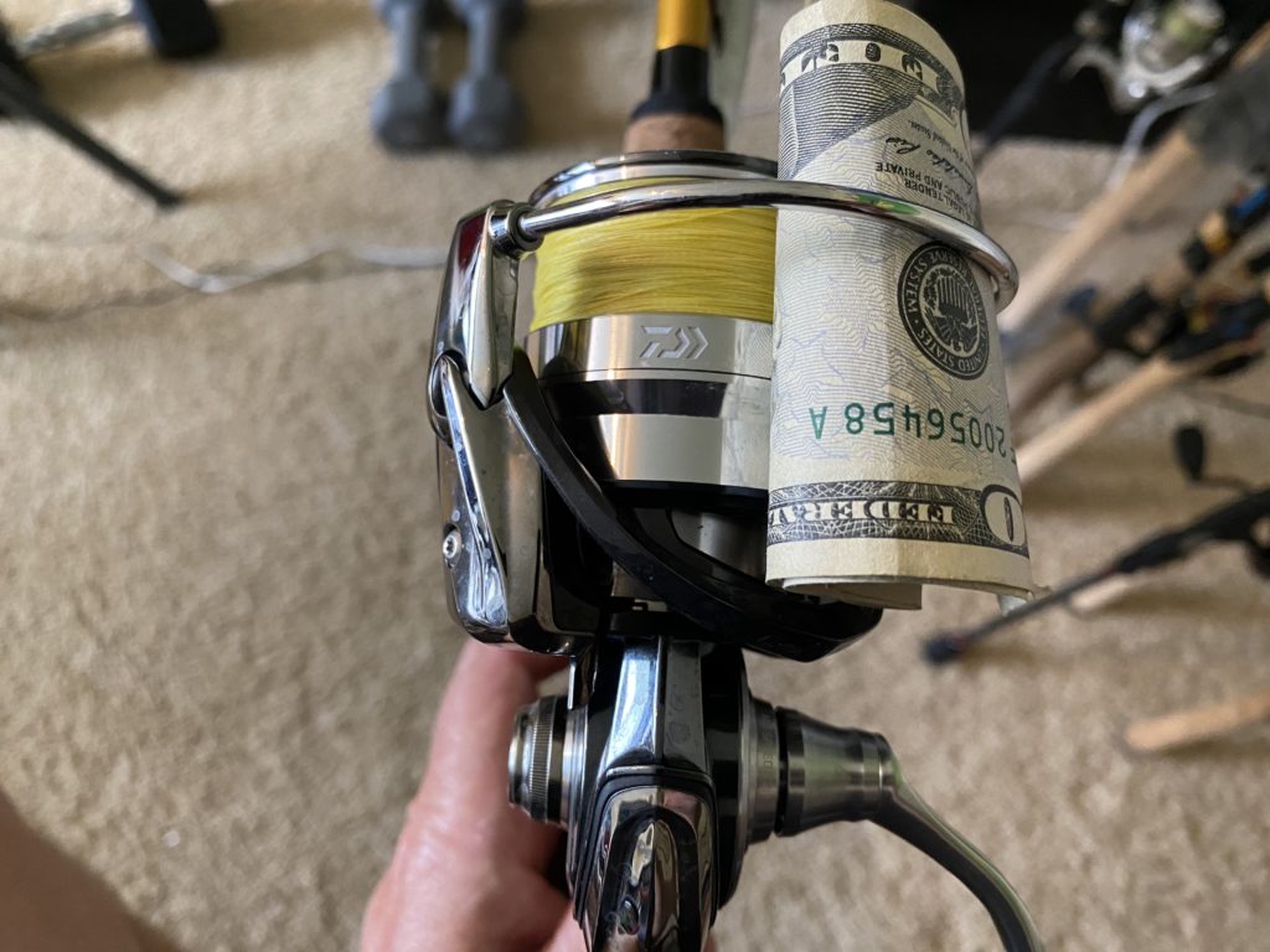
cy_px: 476
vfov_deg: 53.1
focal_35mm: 26
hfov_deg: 67.3
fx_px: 954
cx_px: 635
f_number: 1.8
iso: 400
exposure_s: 1/40
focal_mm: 4.25
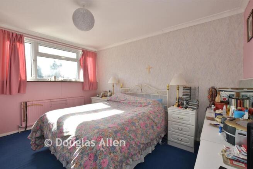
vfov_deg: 77.4
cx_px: 126
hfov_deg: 100.4
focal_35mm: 15
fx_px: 105
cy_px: 84
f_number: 8
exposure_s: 1/20
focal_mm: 10
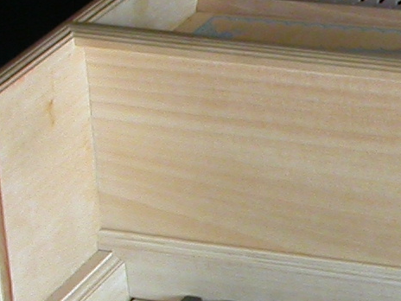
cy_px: 227
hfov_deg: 10.2
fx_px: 2155
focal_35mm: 186
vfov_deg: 8.0
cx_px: 670
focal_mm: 7.85
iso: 100
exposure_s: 1/34.5
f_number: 2.6
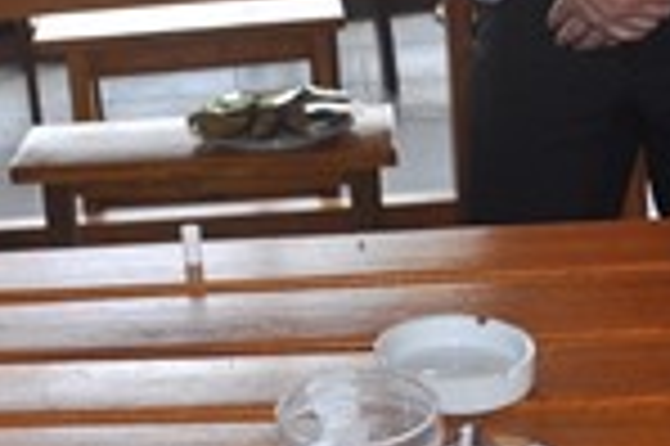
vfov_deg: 13.5
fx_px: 1859
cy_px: 7
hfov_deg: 18.5
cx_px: -277
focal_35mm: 100
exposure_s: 1/100
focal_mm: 18
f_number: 3.5
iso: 400
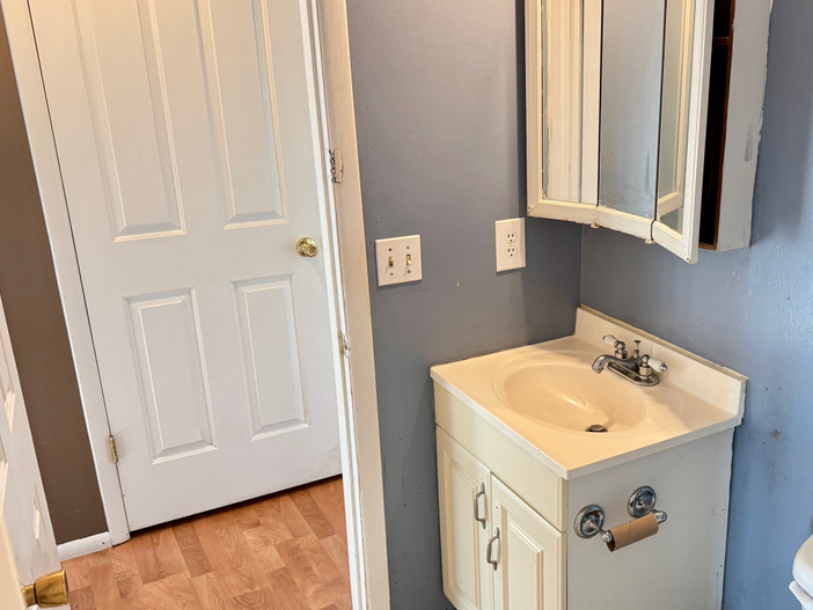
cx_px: 537
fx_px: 822
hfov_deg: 51.7
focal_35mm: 35
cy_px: 337
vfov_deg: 40.7
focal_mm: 6.76
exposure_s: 1/60
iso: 320
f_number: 1.78
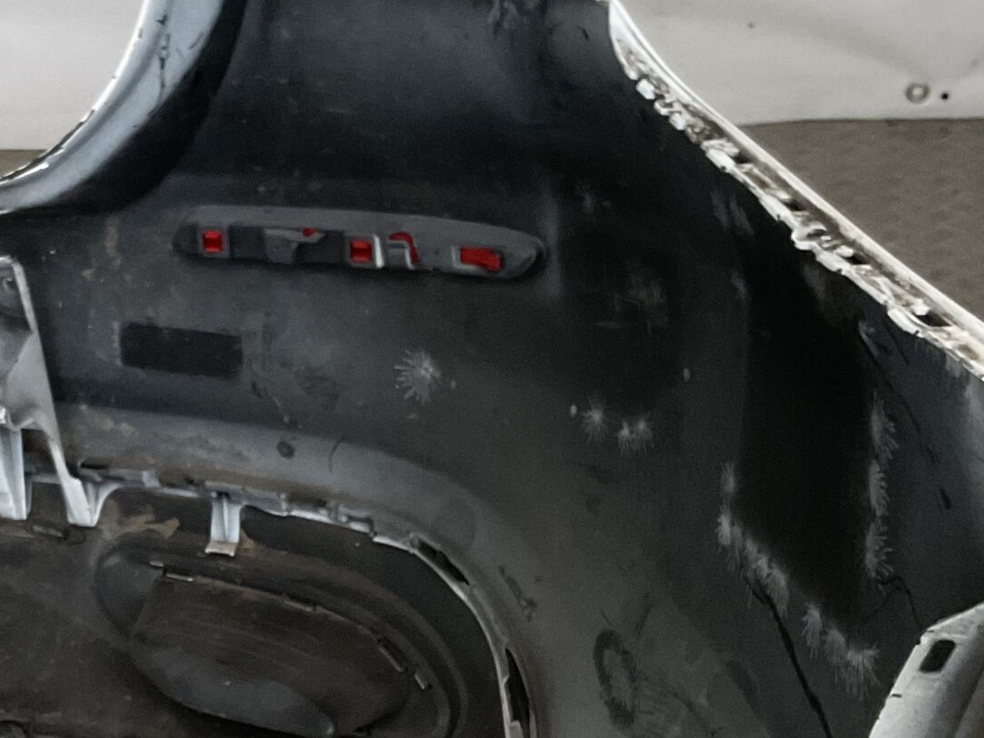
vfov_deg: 21.4
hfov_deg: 28.1
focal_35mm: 68
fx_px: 1933
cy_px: 585
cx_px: 226
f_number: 1.8
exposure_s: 1/50
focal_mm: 3
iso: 100
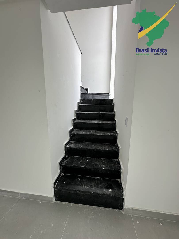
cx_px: 90
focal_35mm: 14
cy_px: 120
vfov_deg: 102.1
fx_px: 97
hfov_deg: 85.7
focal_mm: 2.22
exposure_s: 1/100
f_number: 2.2
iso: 40
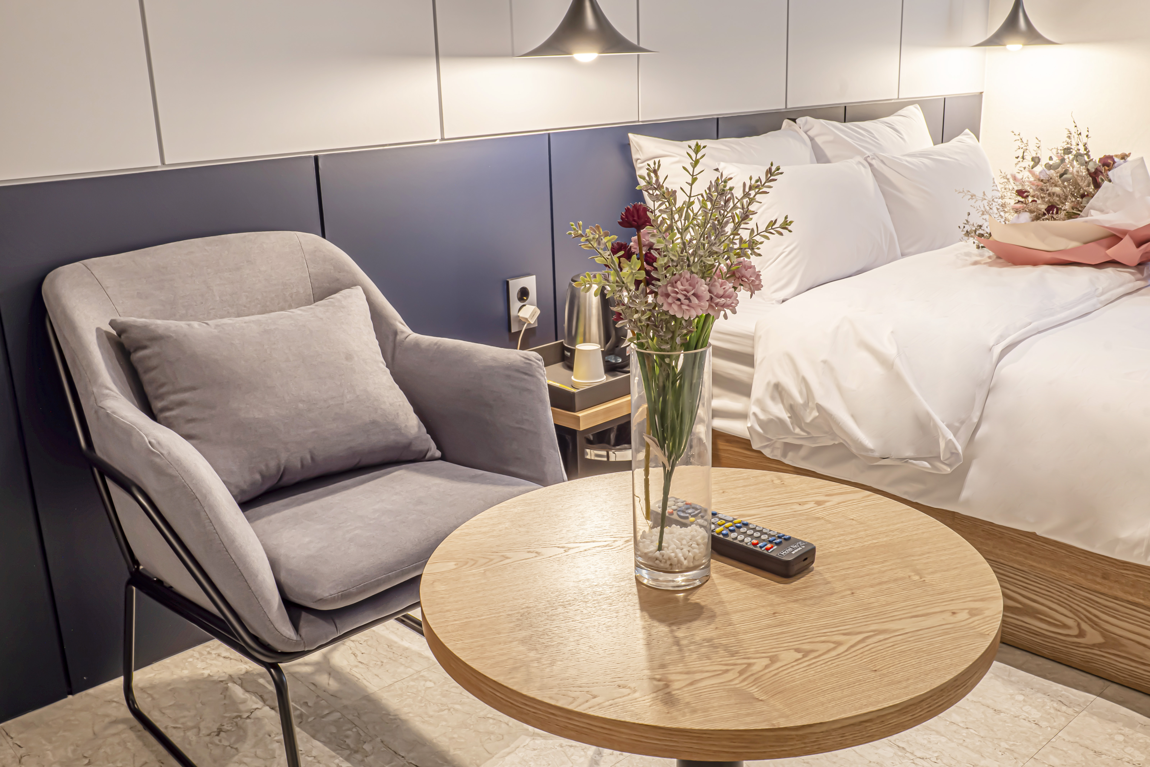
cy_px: 384
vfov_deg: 37.9
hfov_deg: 54.4
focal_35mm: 35
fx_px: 1118
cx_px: 575
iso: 400
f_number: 16
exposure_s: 1/1.25
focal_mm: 35
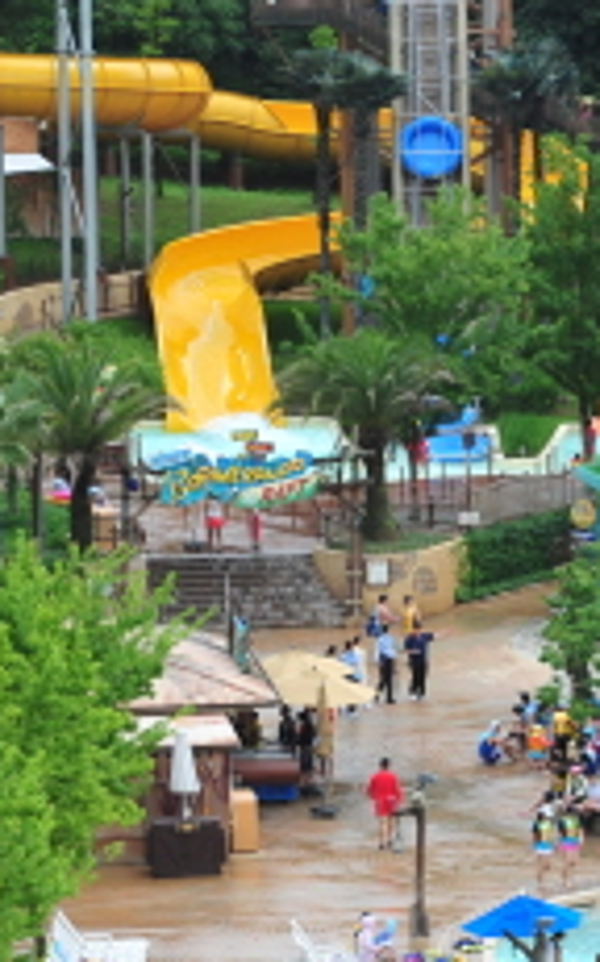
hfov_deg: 6.1
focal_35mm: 216
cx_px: 304
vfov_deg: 9.7
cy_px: 292
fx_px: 5662
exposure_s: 1/125
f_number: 9
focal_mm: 70
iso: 400
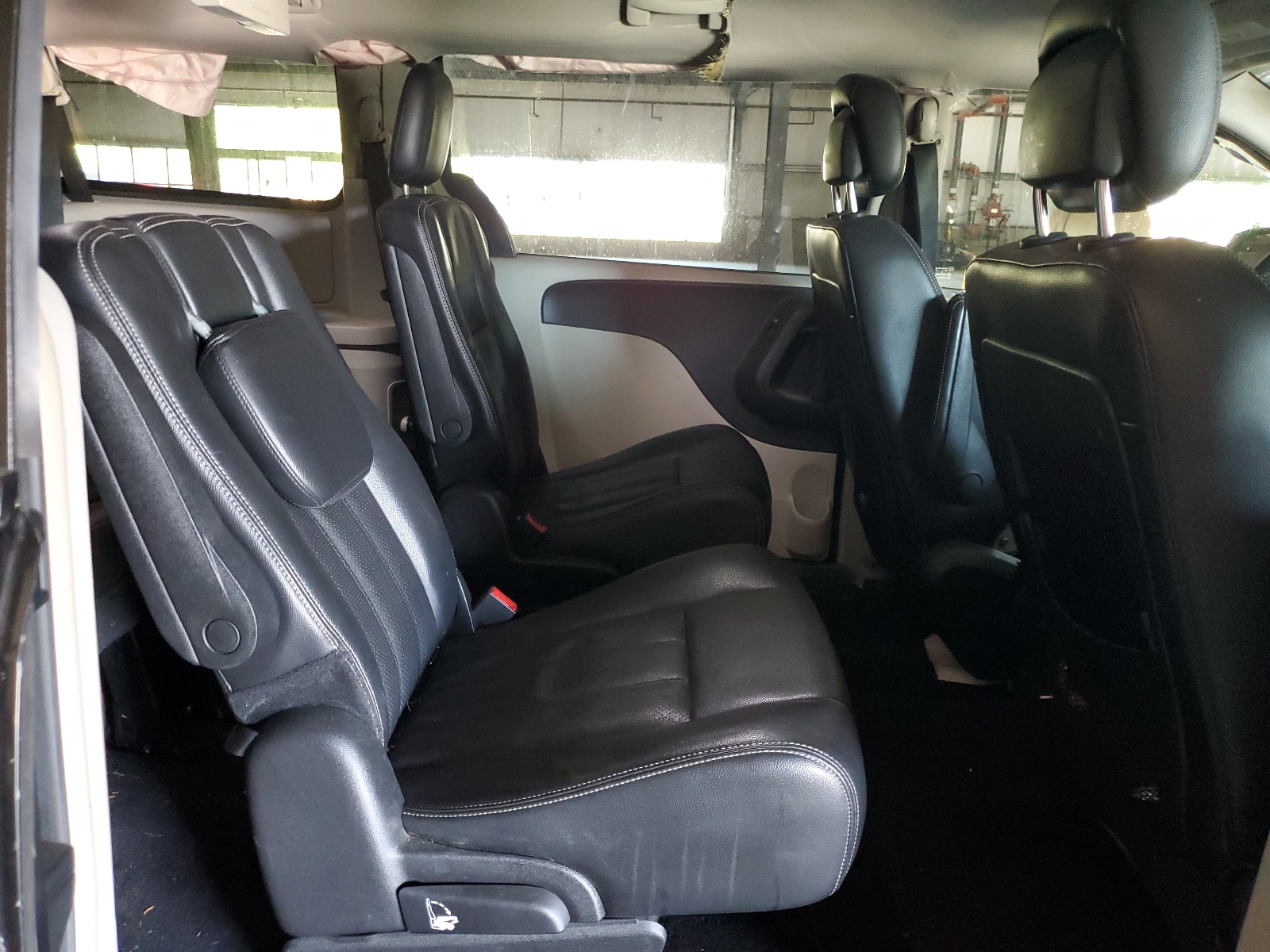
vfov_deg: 53.1
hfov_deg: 67.3
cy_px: 476
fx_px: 954
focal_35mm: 26
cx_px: 635
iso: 327
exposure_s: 1/20
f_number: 1.5
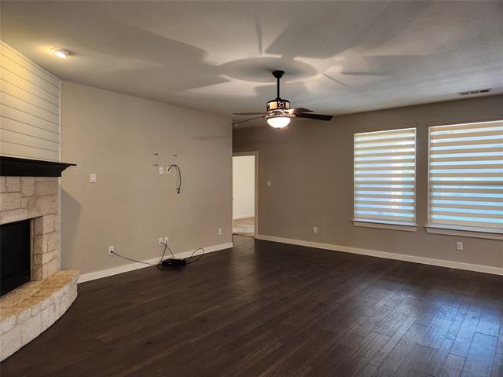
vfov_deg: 58.9
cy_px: 188
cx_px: 252
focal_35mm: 23
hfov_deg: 73.9
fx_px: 334
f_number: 1.8
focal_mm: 5.4
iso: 400
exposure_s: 1/120
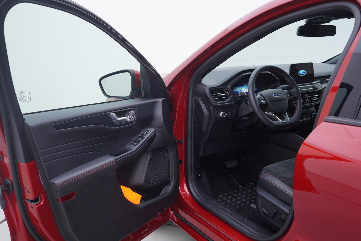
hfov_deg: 53.1
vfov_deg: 36.9
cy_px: 120
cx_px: 180
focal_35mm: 36
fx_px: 361
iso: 125
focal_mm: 24
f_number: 3.2
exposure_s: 1/60
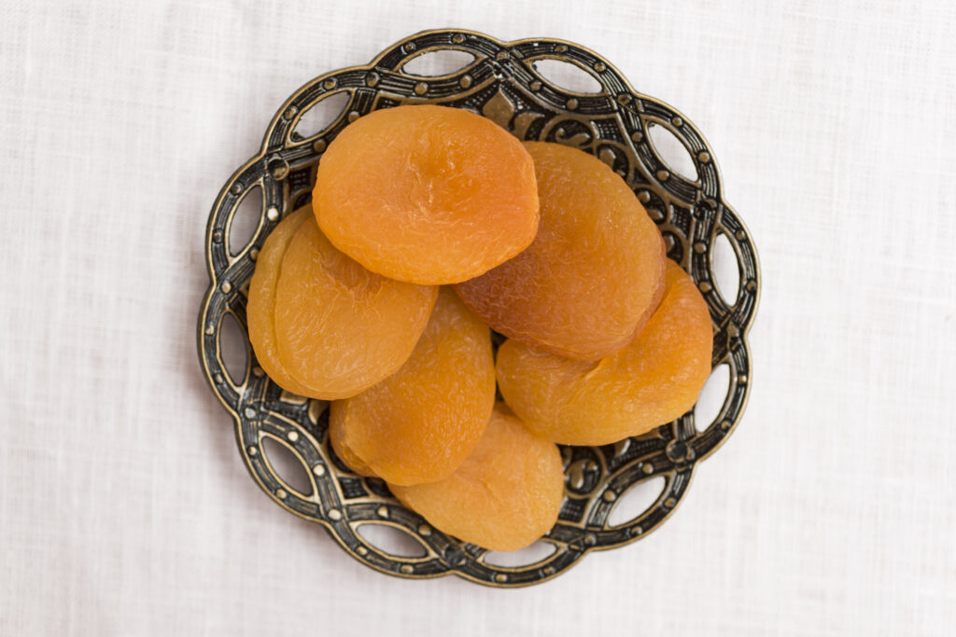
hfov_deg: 19.5
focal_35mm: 105
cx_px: 478
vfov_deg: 13.0
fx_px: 2789
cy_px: 318
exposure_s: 1/160
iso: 160
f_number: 5.6
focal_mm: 105
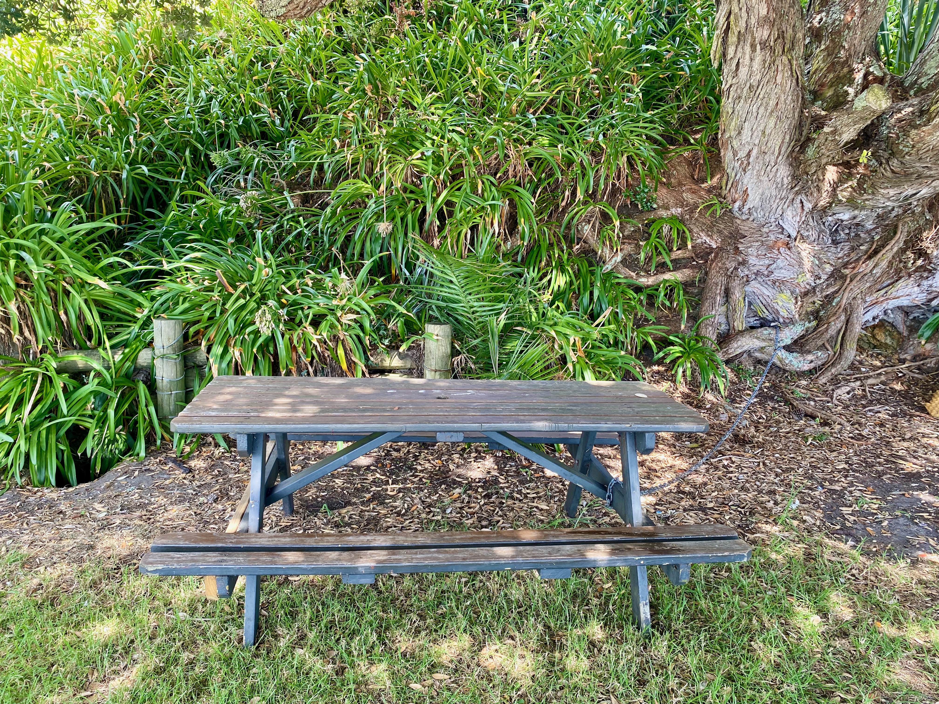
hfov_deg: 67.3
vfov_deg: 53.1
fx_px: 705
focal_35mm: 26
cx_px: 470
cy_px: 352
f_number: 1.8
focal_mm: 4.25
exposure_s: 1/121
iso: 40
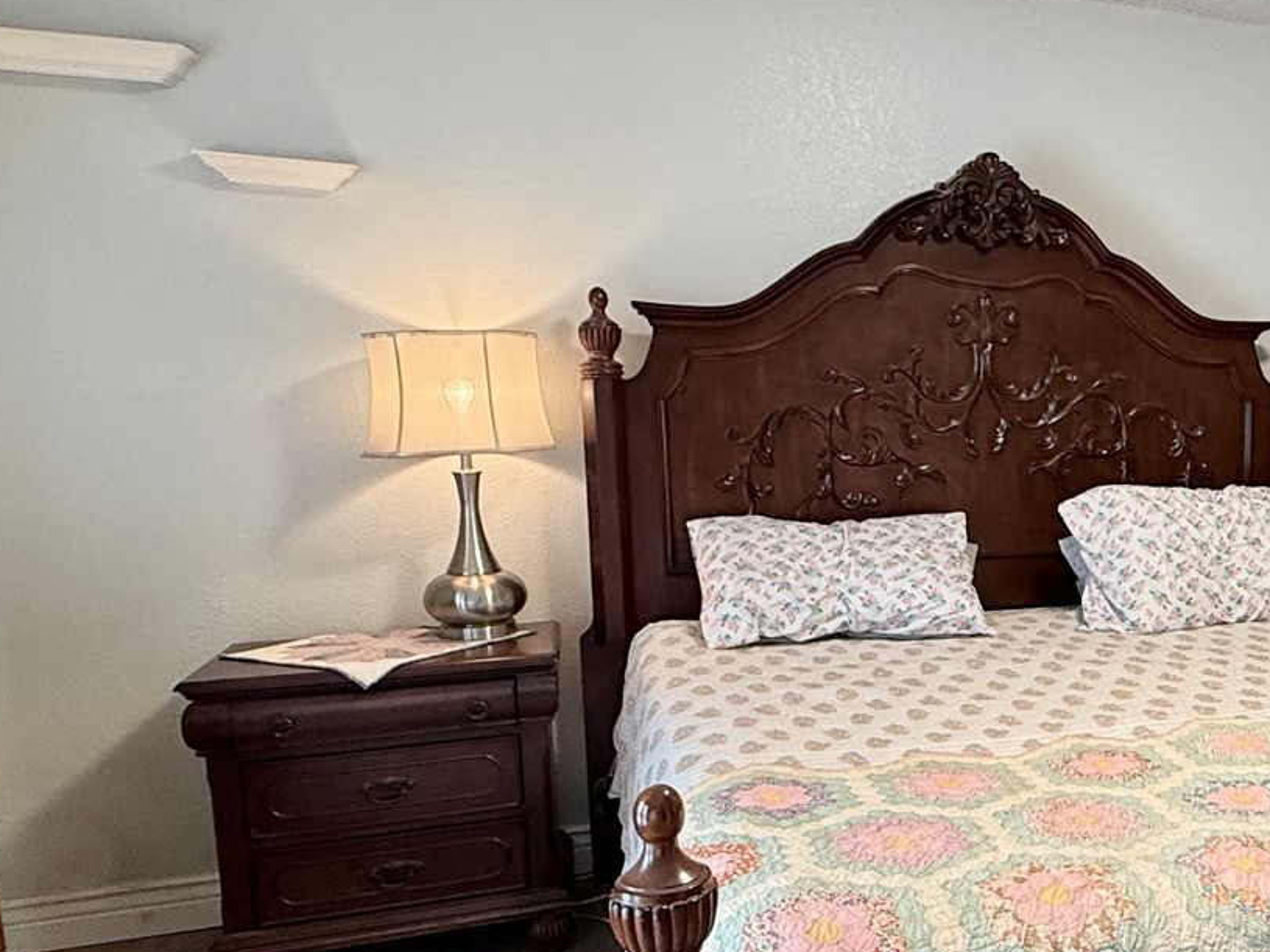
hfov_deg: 49.8
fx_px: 1211
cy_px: 550
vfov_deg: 42.8
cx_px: 1124
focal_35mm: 33
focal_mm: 2.22
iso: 250
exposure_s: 1/60
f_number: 2.2
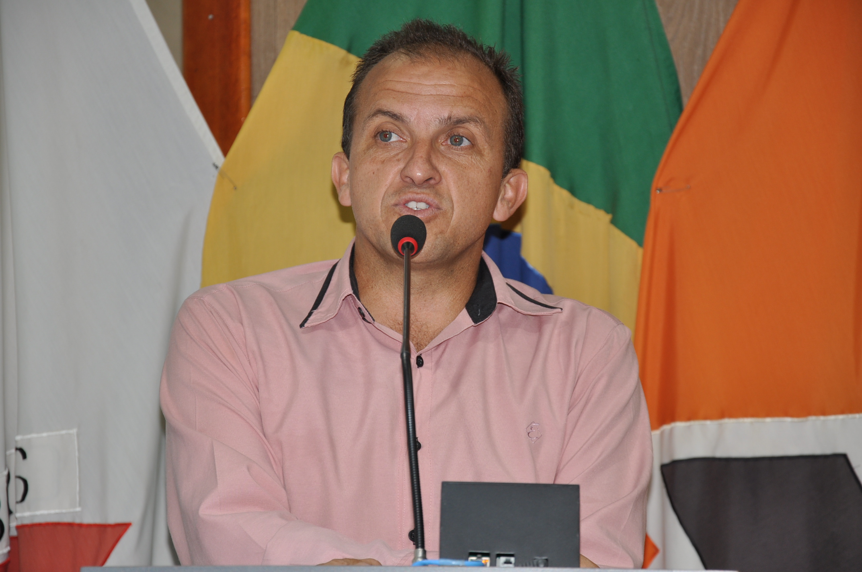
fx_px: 3300
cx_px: 431
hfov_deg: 14.9
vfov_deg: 9.9
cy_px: 286
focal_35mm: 138
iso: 250
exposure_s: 1/60
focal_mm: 92
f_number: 5.6
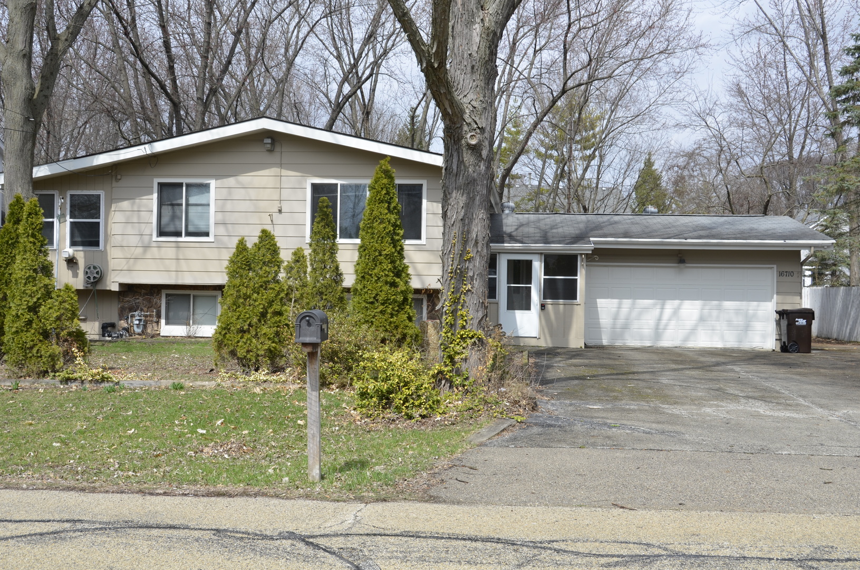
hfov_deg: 49.6
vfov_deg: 34.1
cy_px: 285
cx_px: 430
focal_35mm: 39
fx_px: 930
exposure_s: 1/250
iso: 100
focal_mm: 26
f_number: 8
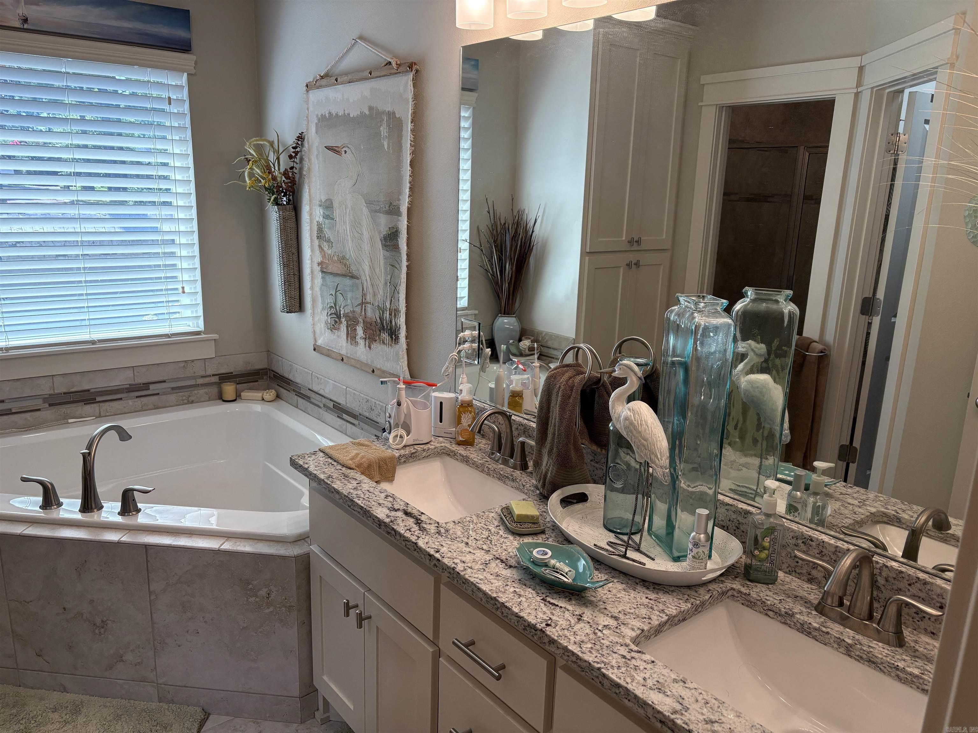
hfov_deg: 67.3
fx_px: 735
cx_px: 489
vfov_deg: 53.1
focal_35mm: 26
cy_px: 366
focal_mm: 5.96
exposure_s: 1/215
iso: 125
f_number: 1.6
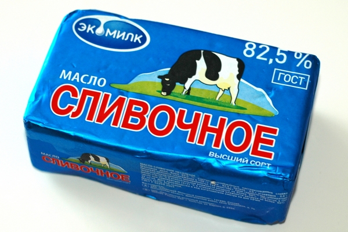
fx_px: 725
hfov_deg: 27.0
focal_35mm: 75
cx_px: 174
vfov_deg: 18.2
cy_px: 116
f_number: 2.8
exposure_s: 1/60
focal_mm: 50
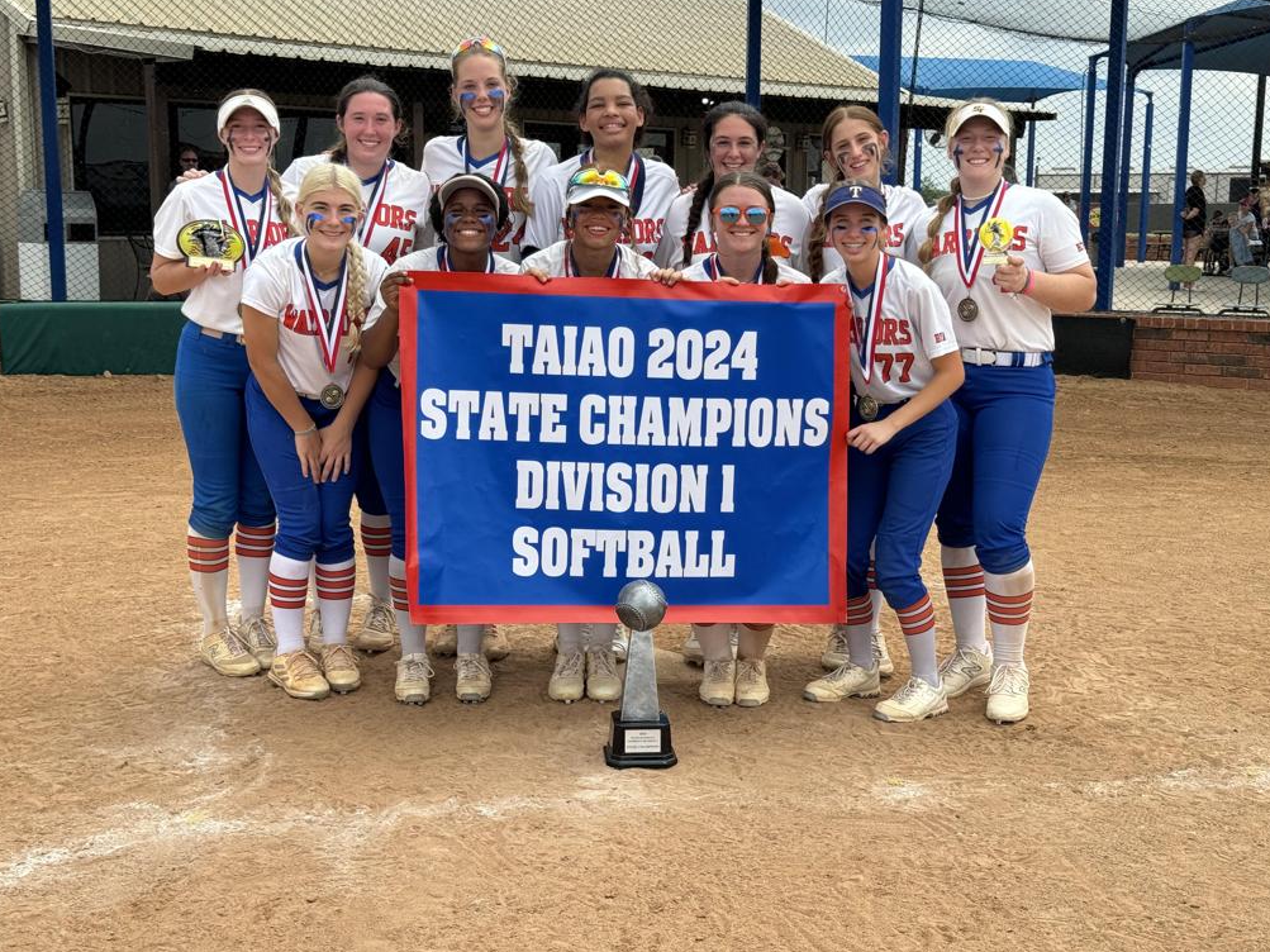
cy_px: 471
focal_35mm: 49
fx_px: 1798
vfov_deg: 29.7
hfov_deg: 38.9
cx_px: 639
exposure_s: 1/2959
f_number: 1.78
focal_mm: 6.76
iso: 64
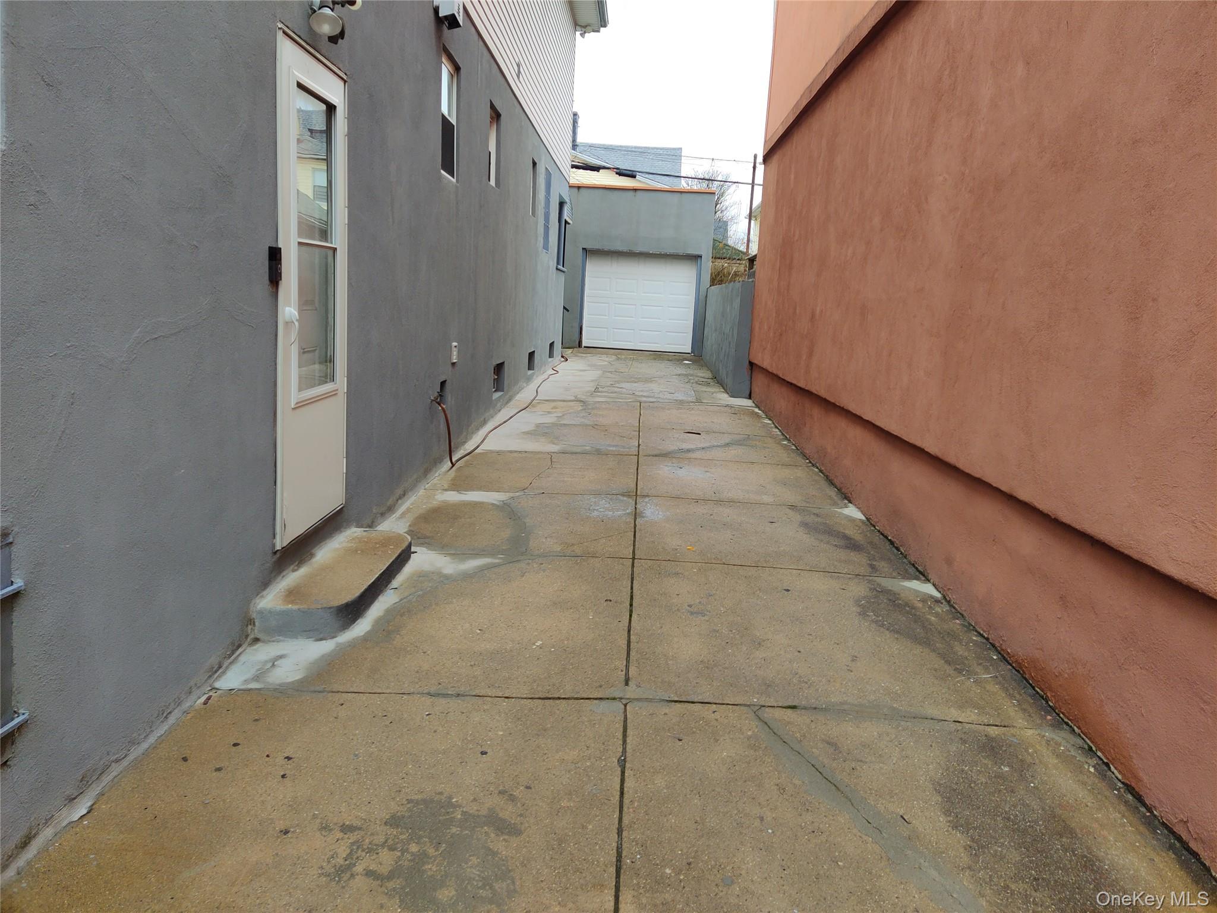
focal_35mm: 27
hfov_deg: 65.3
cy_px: 456
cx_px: 608
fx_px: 949
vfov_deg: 51.4
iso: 112
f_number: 1.79
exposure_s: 1/403
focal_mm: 4.71
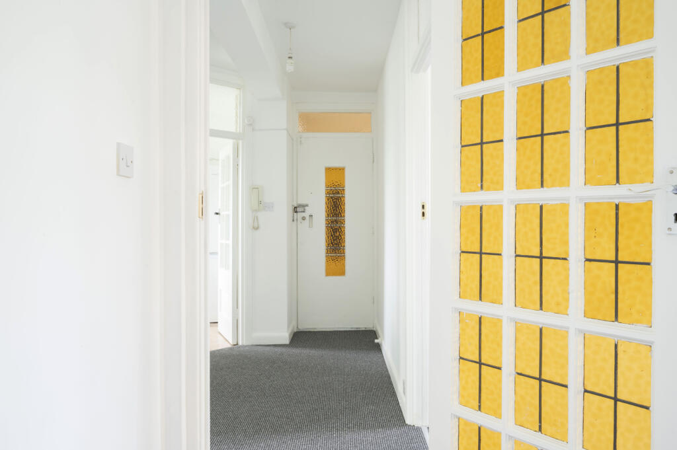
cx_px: 338
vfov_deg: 50.3
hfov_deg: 70.5
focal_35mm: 26
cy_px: 225
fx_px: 479
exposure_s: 2.5
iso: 200
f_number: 16
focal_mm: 25.5
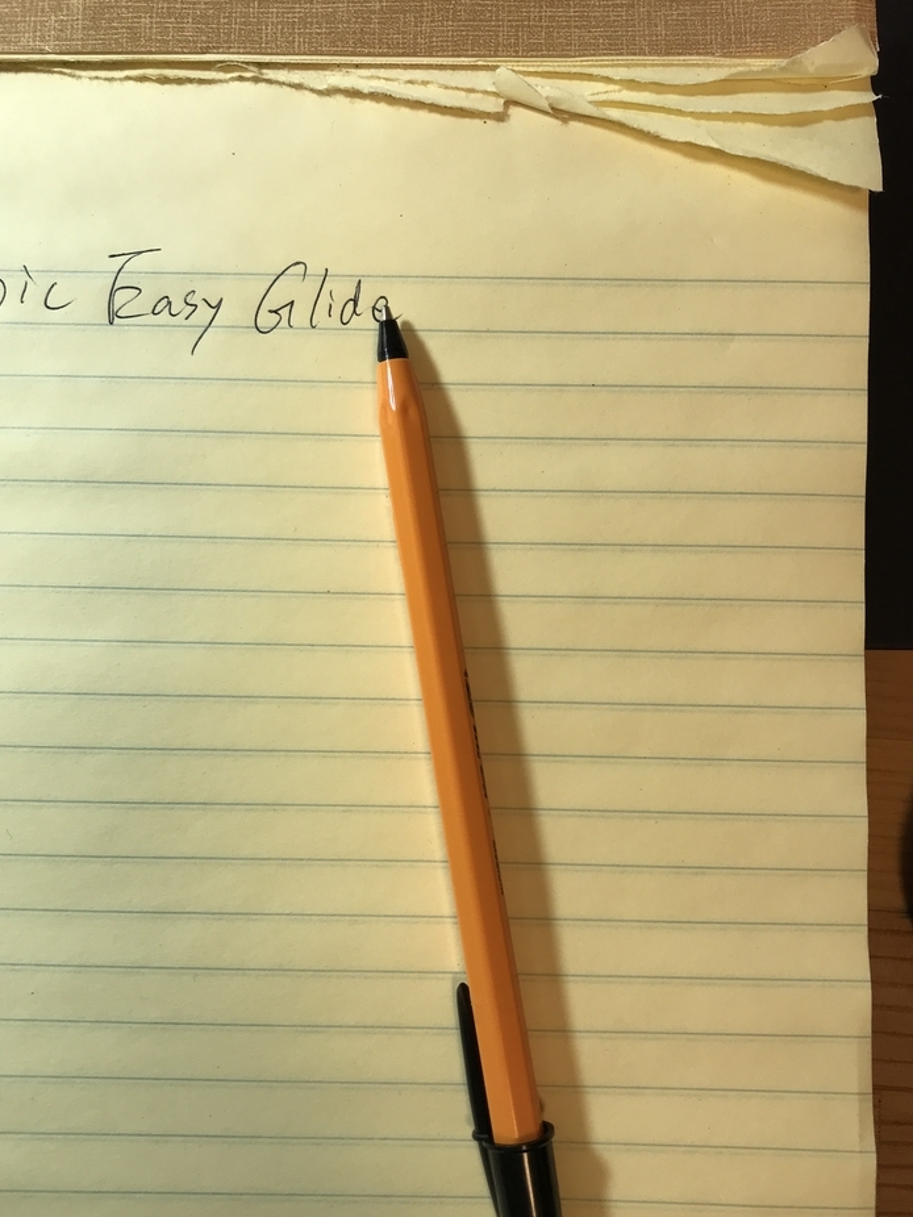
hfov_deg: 45.4
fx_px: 1090
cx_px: 418
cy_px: 655
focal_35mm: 31
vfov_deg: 58.3
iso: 32
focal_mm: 3.99
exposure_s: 1/60
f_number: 1.8
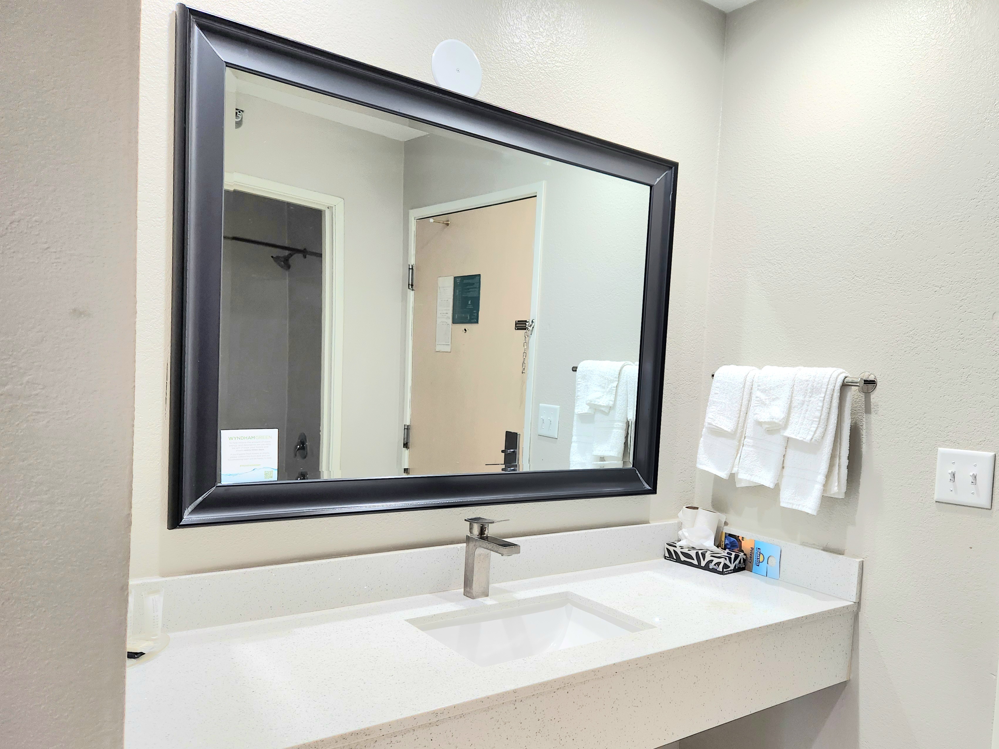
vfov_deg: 58.9
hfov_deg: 73.9
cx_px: 500
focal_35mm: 23
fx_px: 664
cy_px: 374
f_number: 1.8
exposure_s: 1/120
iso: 160
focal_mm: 5.4
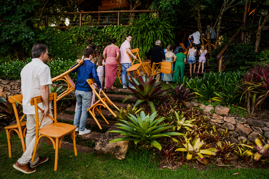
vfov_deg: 53.1
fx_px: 179
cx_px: 134
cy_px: 90
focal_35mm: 24
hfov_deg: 73.8
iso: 800
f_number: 6.3
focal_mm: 24
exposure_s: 1/125
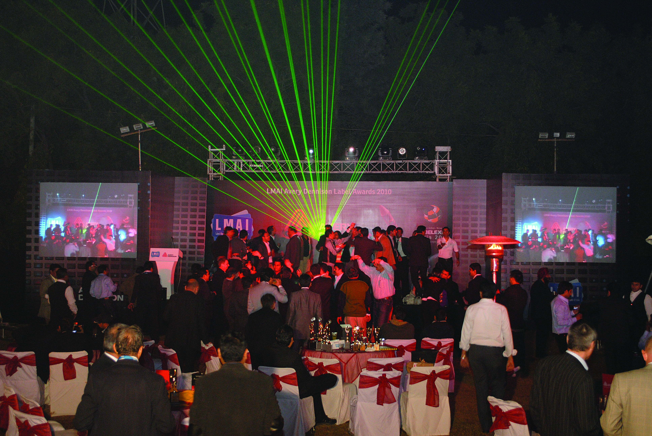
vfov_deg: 26.6
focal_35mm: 51
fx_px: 925
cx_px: 326
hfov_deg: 38.8
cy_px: 218
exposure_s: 1/20
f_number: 5
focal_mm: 34
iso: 800
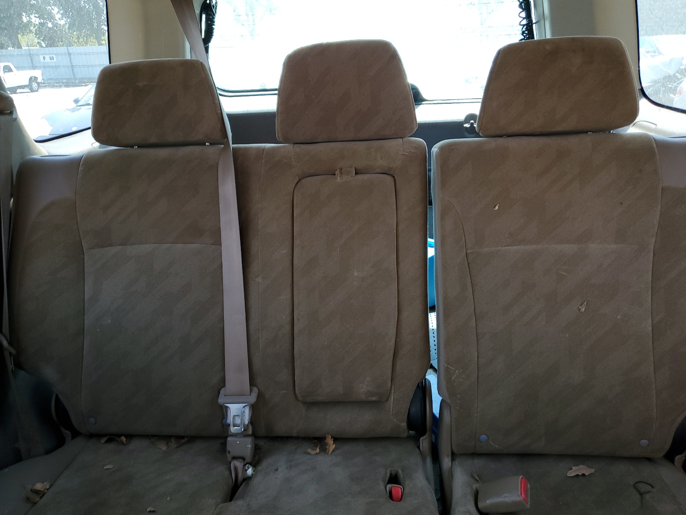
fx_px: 515
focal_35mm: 26
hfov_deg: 67.3
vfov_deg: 53.1
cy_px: 258
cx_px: 343
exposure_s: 1/120
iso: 64
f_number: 1.5
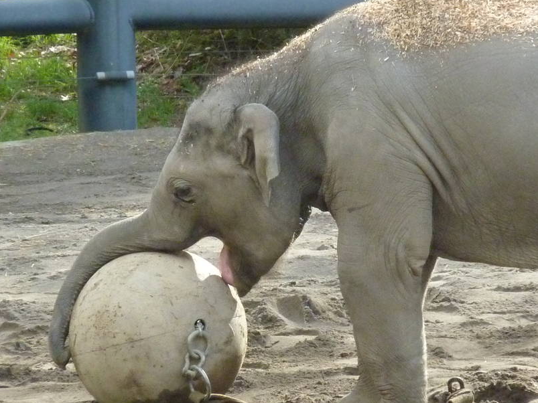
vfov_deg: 2.7
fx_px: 8609
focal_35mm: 554
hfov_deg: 3.6
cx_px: 363
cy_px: 191
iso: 500
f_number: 4.8
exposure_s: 1/500
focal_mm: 45.7
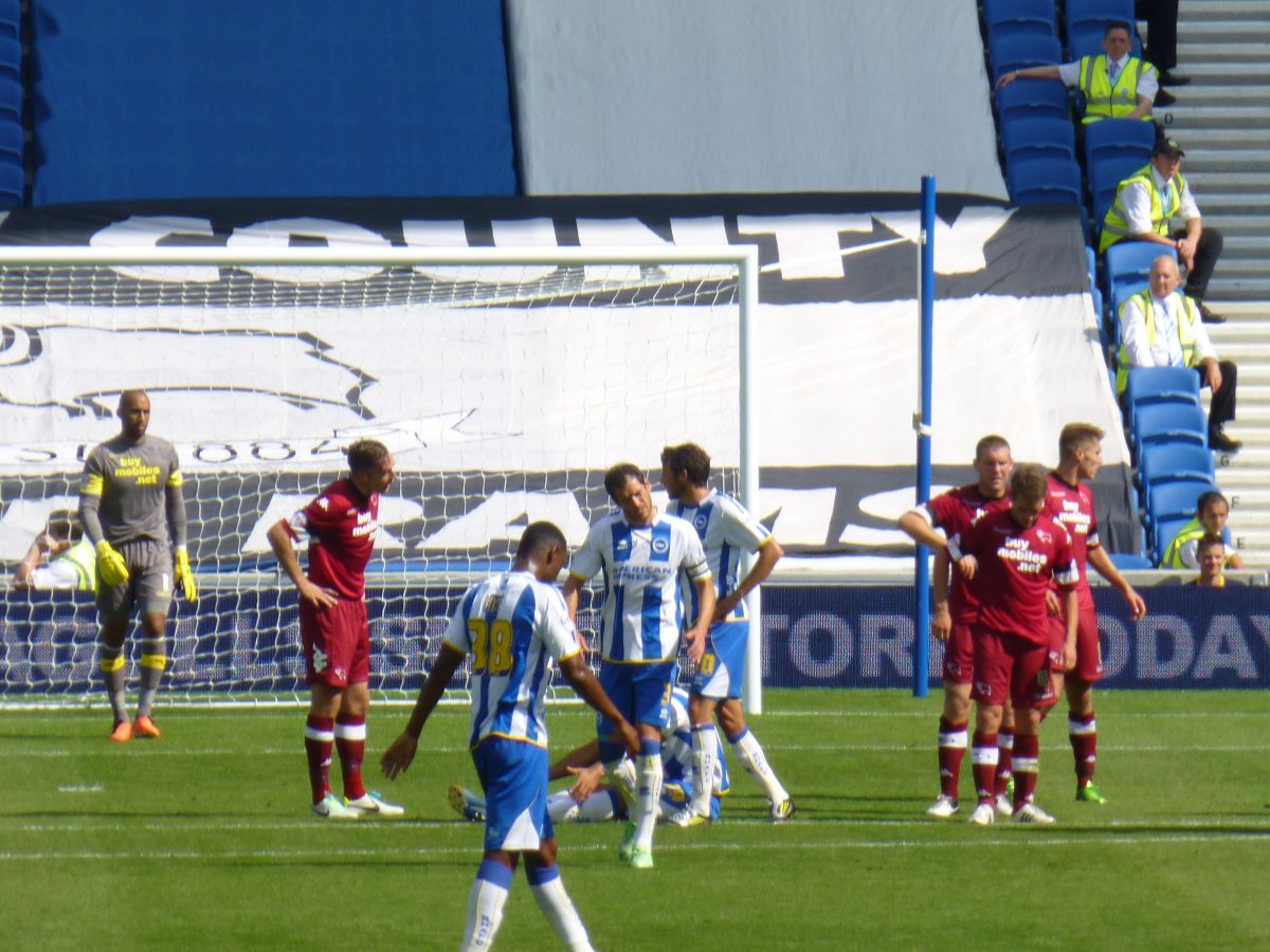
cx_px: 635
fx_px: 23774
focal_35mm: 648
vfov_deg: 2.3
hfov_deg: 3.1
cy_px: 476
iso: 100
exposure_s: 1/400
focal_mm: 86
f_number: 6.4
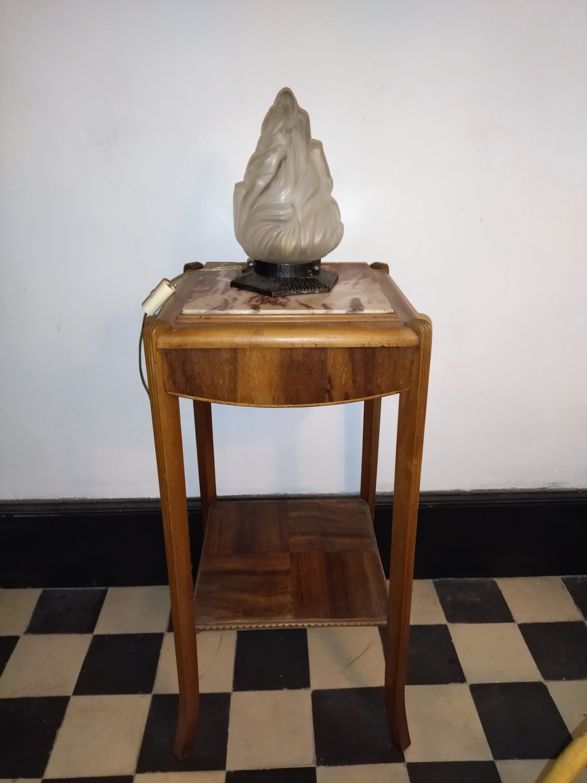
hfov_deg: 51.4
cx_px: 294
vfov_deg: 65.3
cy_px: 392
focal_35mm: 27
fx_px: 610
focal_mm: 4.74
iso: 869
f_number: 1.79
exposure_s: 1/20
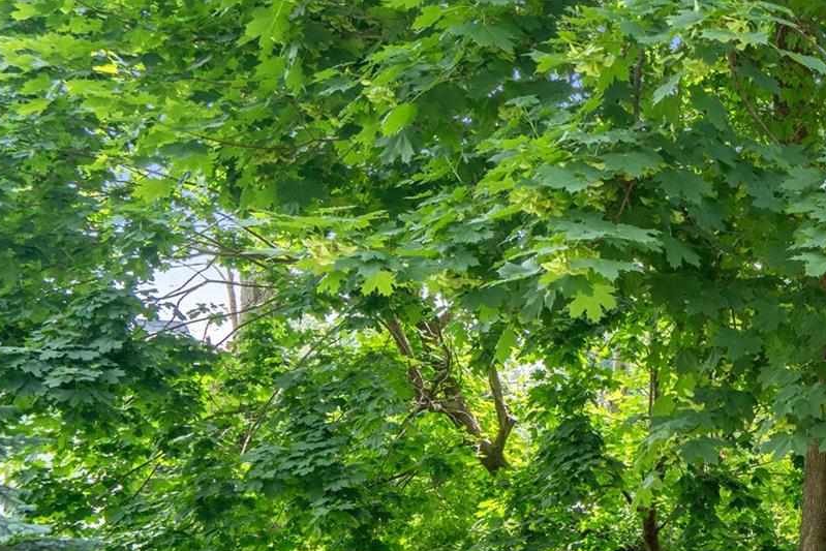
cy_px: 473
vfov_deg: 31.4
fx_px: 941
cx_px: 1050
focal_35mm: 41
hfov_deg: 34.7
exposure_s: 1/250
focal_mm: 16
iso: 640
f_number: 6.3
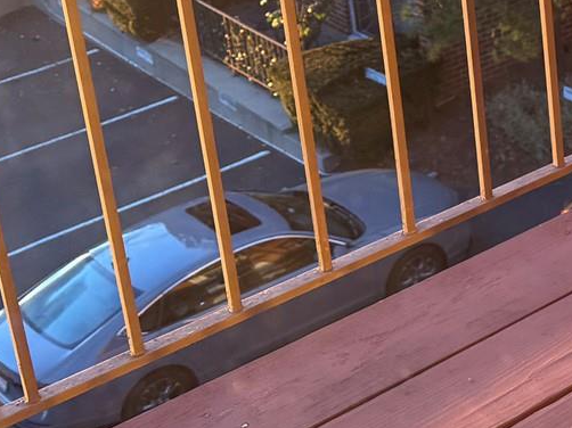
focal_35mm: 98
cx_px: 915
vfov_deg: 14.7
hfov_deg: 17.5
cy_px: -41
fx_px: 1619
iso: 64
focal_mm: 6.76
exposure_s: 1/121
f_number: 1.78
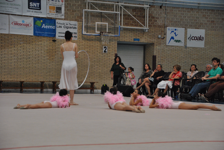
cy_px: 75
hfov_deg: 21.9
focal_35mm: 93
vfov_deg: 14.7
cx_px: 112
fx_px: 579
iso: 800
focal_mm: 62
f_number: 5
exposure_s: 1/250
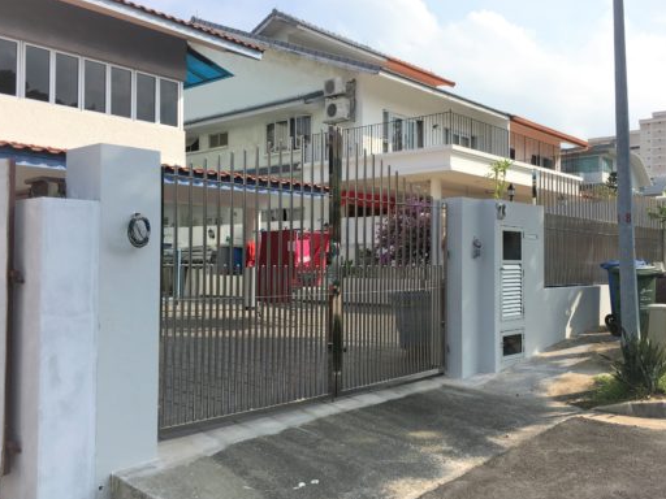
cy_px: 250
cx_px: 375
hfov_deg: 53.8
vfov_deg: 41.8
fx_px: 654
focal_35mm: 34
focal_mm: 4.15
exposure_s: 1/1304
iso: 25
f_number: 2.2
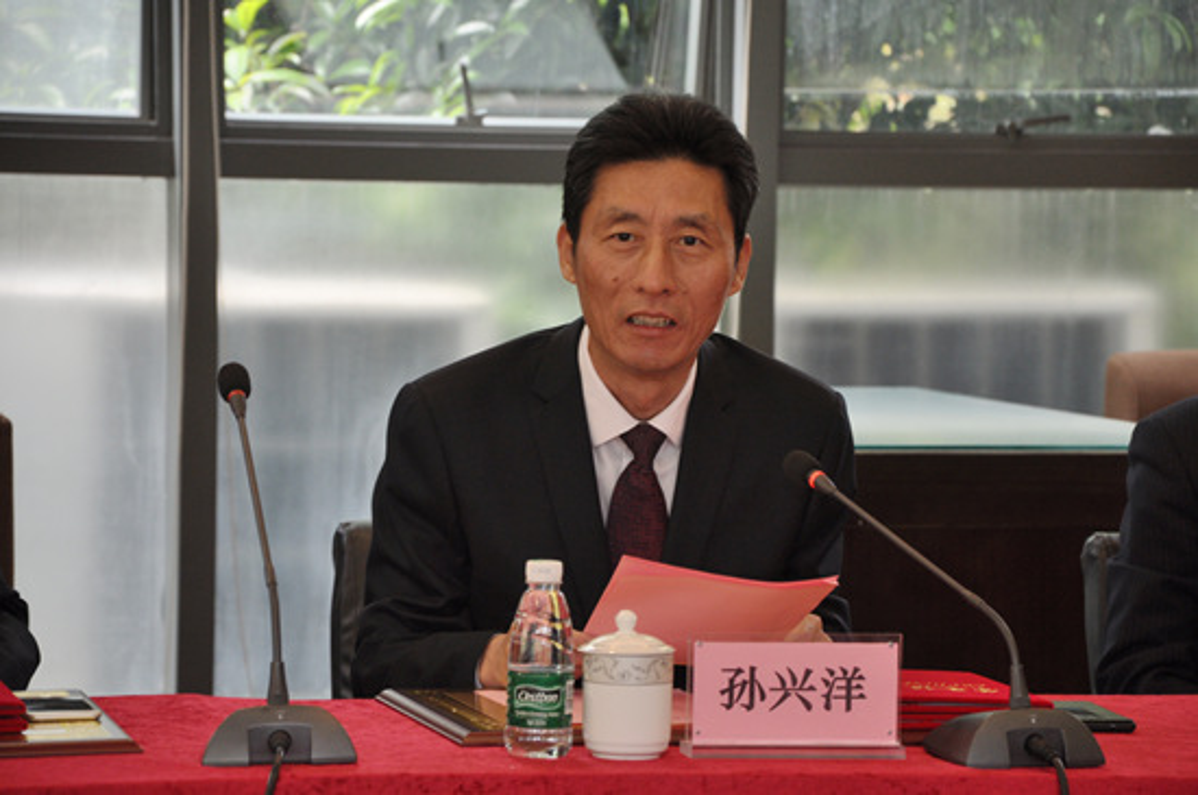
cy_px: 398
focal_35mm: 158
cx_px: 599
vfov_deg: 8.7
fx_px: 5234
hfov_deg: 13.1
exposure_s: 1/60
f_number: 5.6
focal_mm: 105
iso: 560
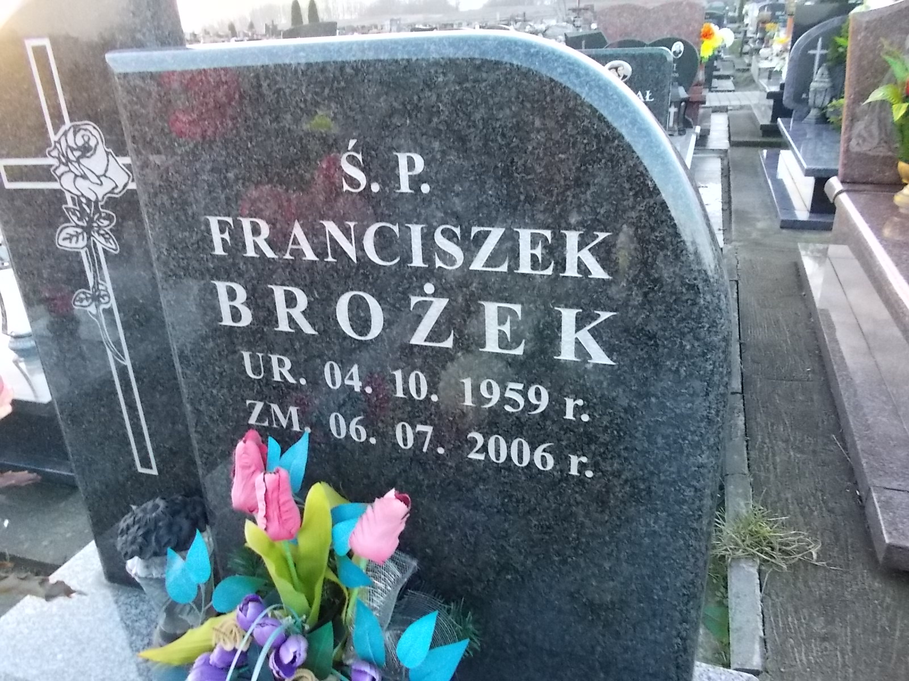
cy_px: 340
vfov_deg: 53.1
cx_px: 454
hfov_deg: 67.3
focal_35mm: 26
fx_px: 683
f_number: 3.2
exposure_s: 1/100
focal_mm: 4.6
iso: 400
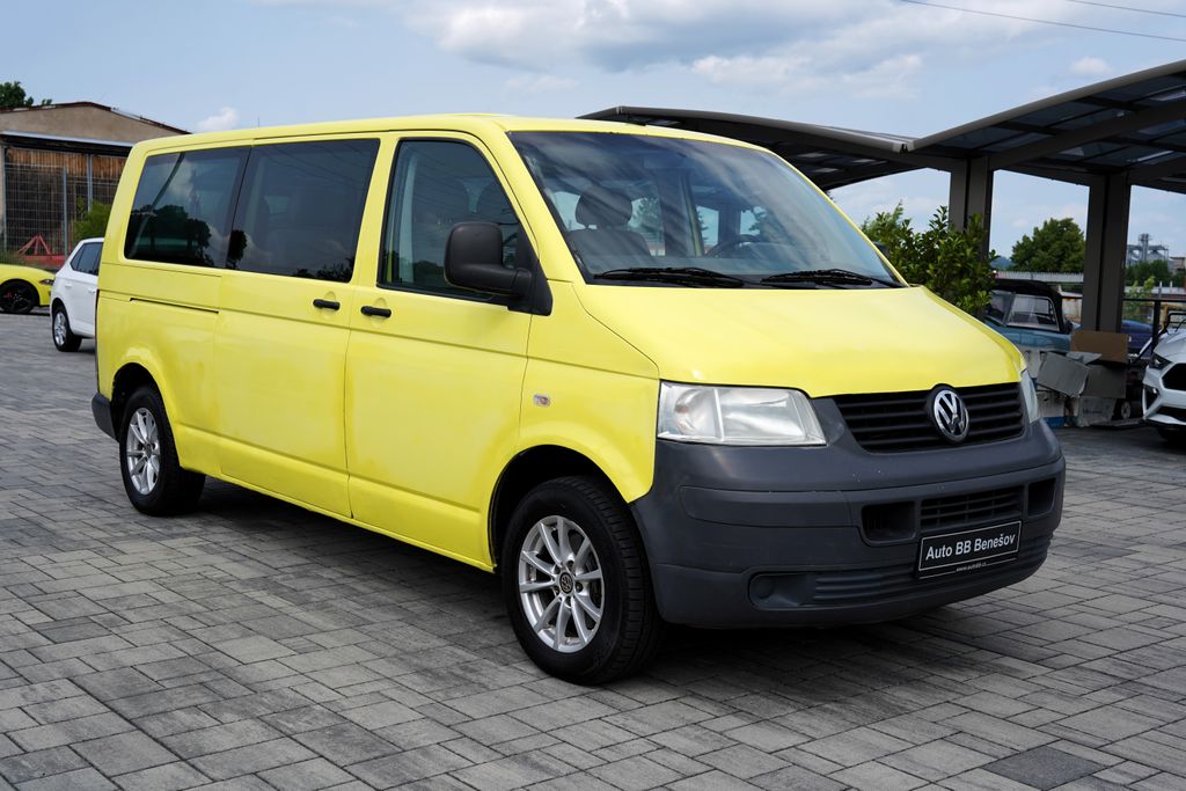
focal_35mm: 42
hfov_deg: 46.4
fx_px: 1384
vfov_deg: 31.9
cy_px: 396
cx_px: 593
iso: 100
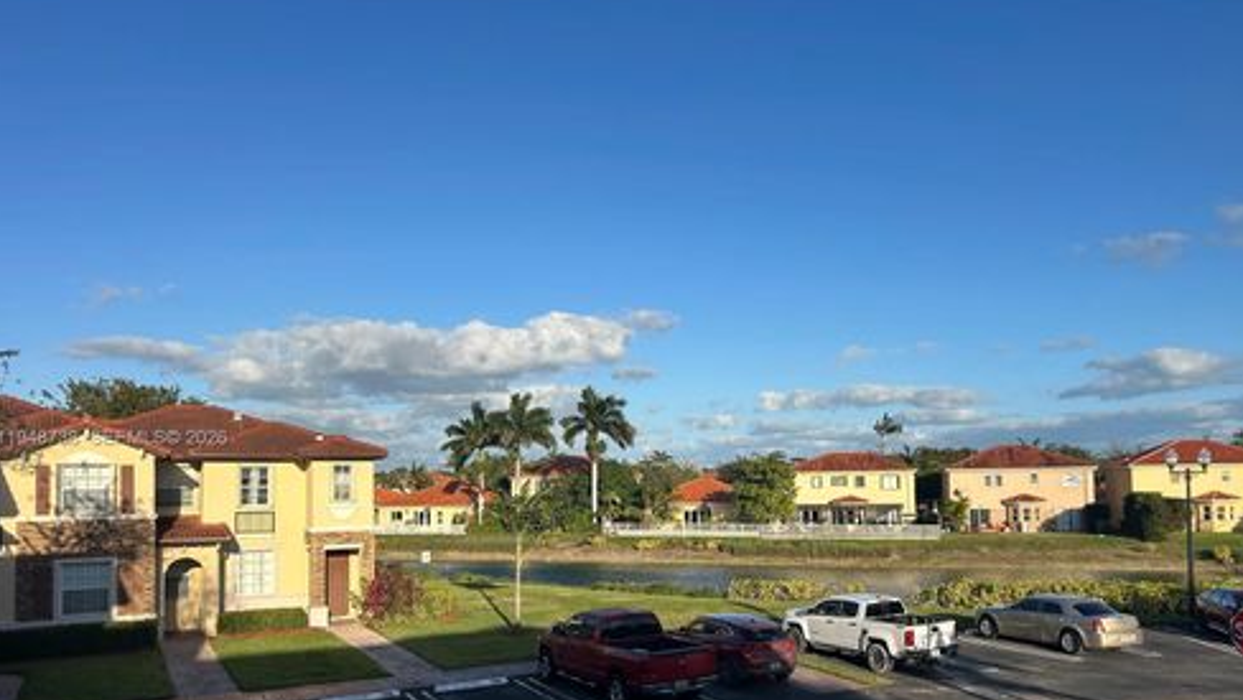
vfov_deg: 39.9
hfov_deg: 66.0
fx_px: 956
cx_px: 616
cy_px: 439
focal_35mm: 29
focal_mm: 5.7
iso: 50
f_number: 1.5
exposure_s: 1/5076
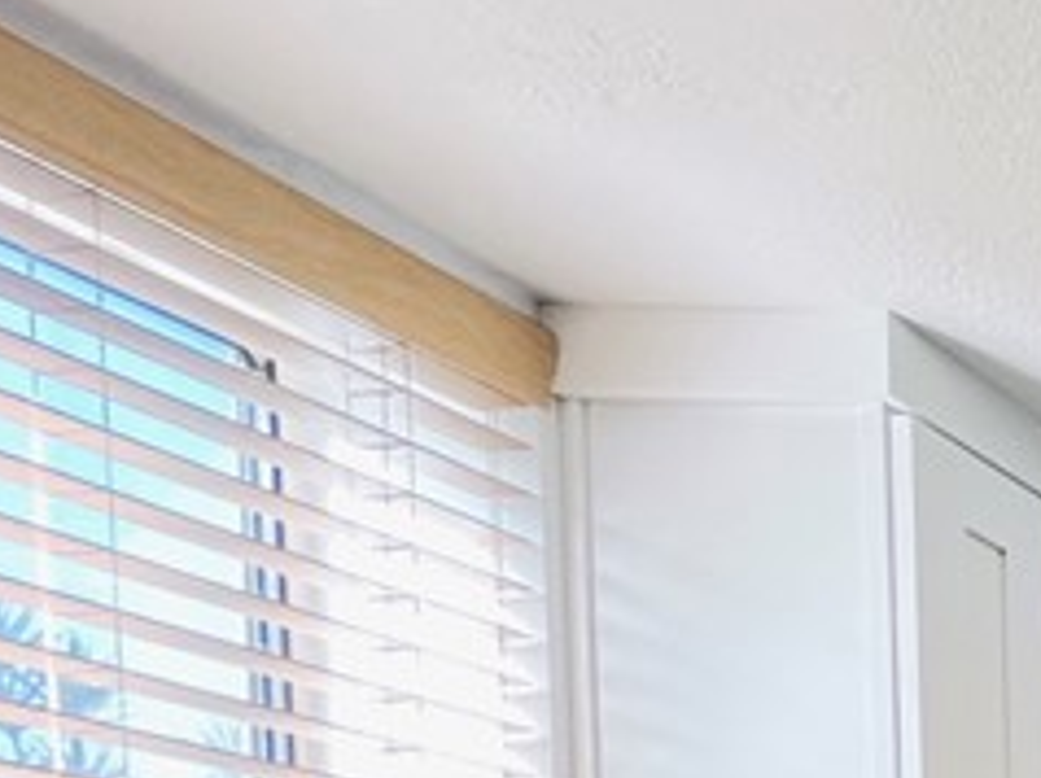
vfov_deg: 20.4
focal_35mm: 56
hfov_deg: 18.6
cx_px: 2148
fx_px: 1682
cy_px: 1311
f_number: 1.8
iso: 100
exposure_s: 1/120
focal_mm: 1.57
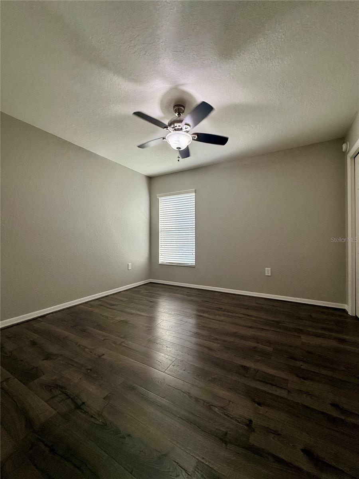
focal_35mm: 14
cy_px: 240
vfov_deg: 102.1
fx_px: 194
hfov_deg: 85.7
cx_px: 180
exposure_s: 1/120
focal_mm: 2.22
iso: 160
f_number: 2.2
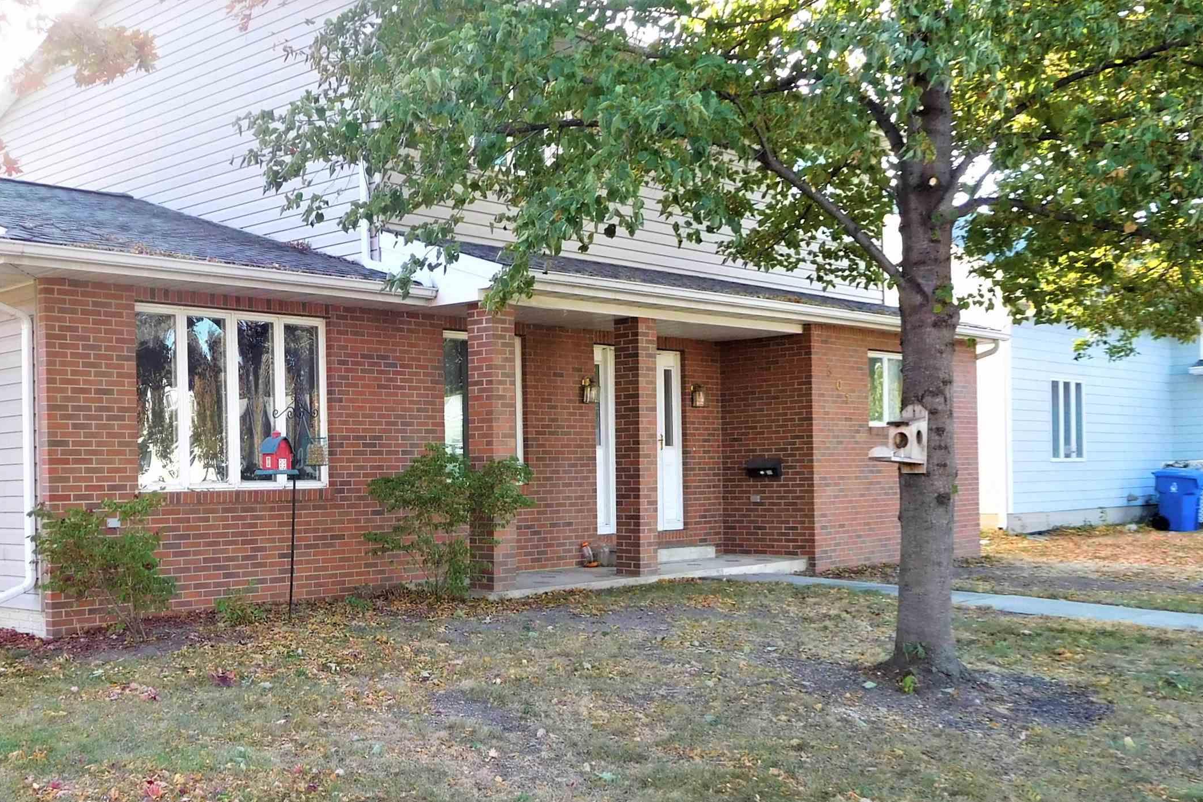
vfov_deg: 34.9
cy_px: 494
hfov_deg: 49.3
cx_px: 345
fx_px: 1270
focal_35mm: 38
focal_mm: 4.5
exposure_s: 1/100
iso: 125
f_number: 3.4
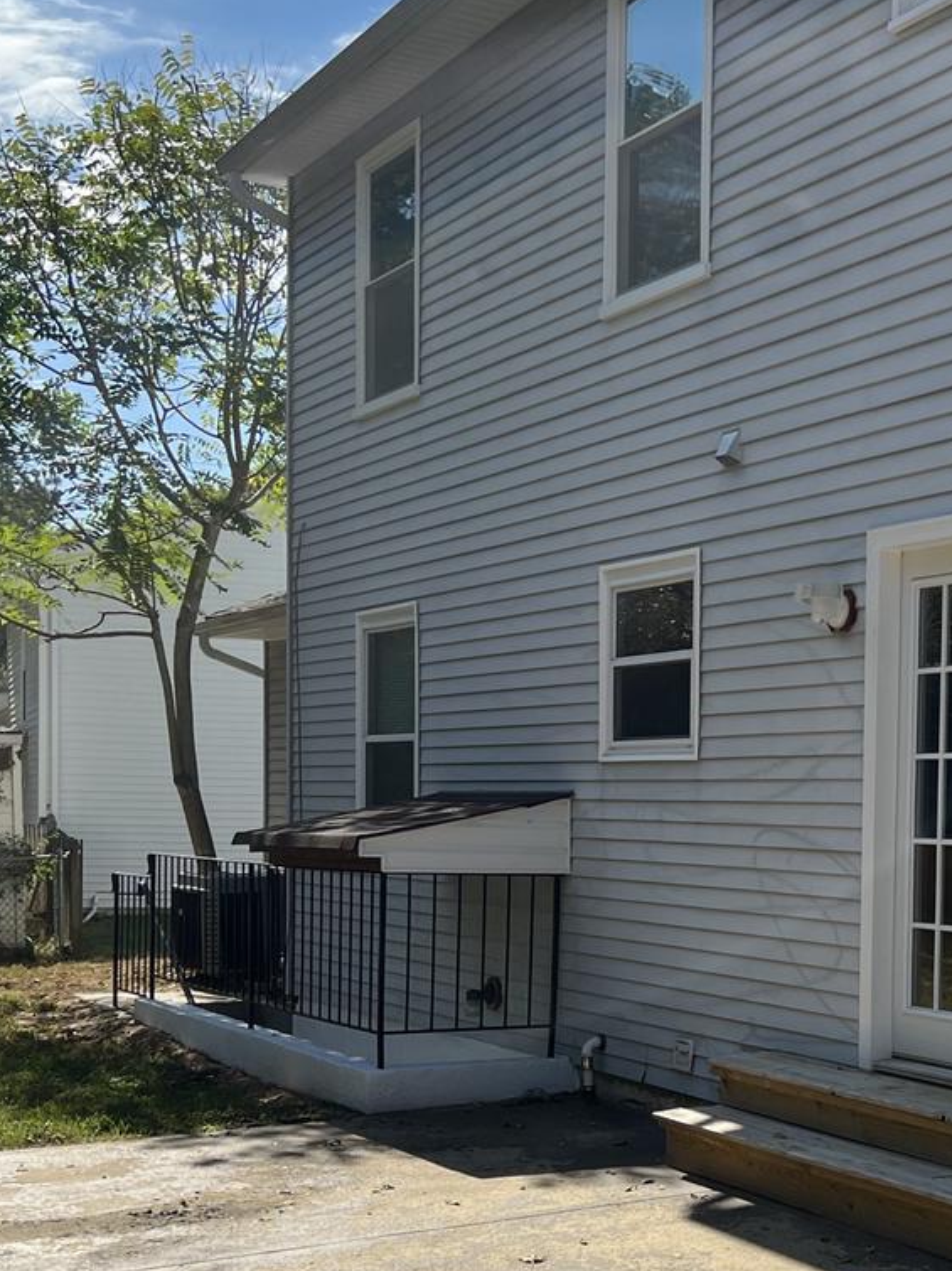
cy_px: 882
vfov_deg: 35.7
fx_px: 1945
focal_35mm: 53
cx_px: 770
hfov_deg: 26.9
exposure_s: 1/3571
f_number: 1.5
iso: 50
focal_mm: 5.7
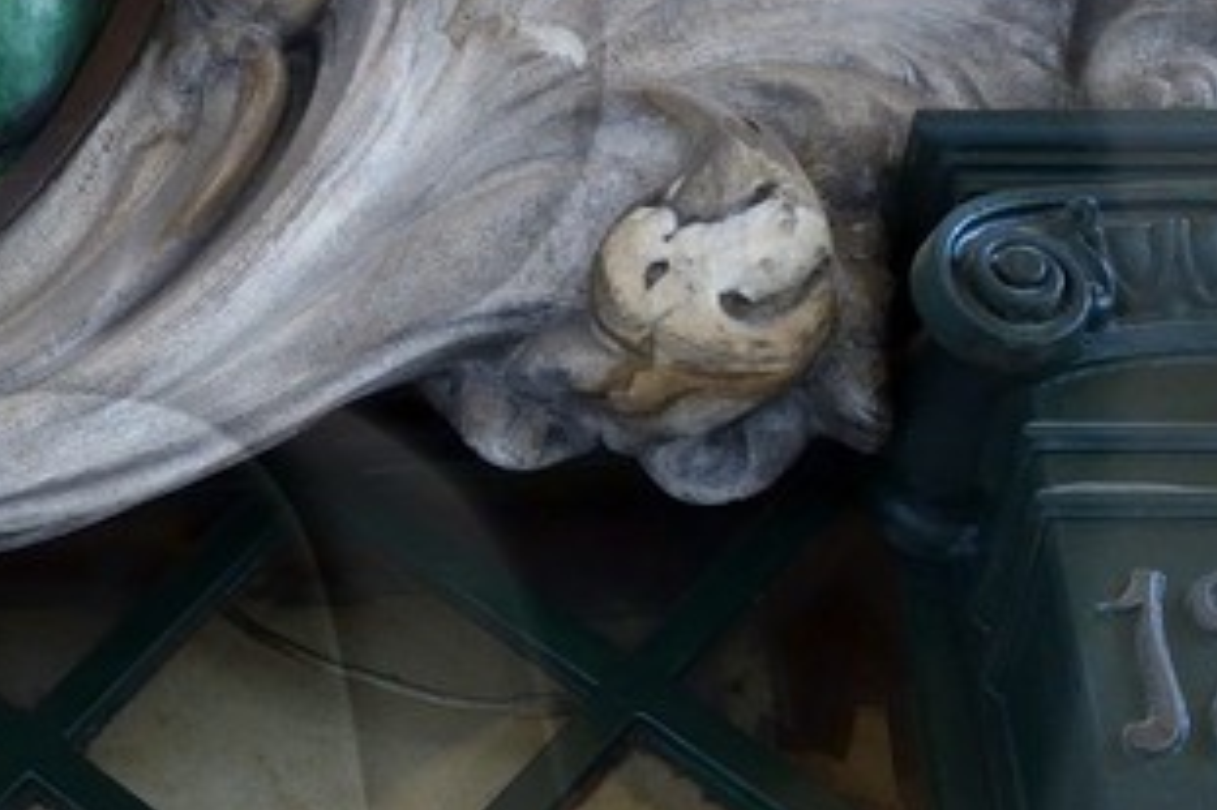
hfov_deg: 11.2
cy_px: 395
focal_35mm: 180
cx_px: -337
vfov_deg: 7.6
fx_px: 6082
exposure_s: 1/25
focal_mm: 35
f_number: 6.3
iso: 1600
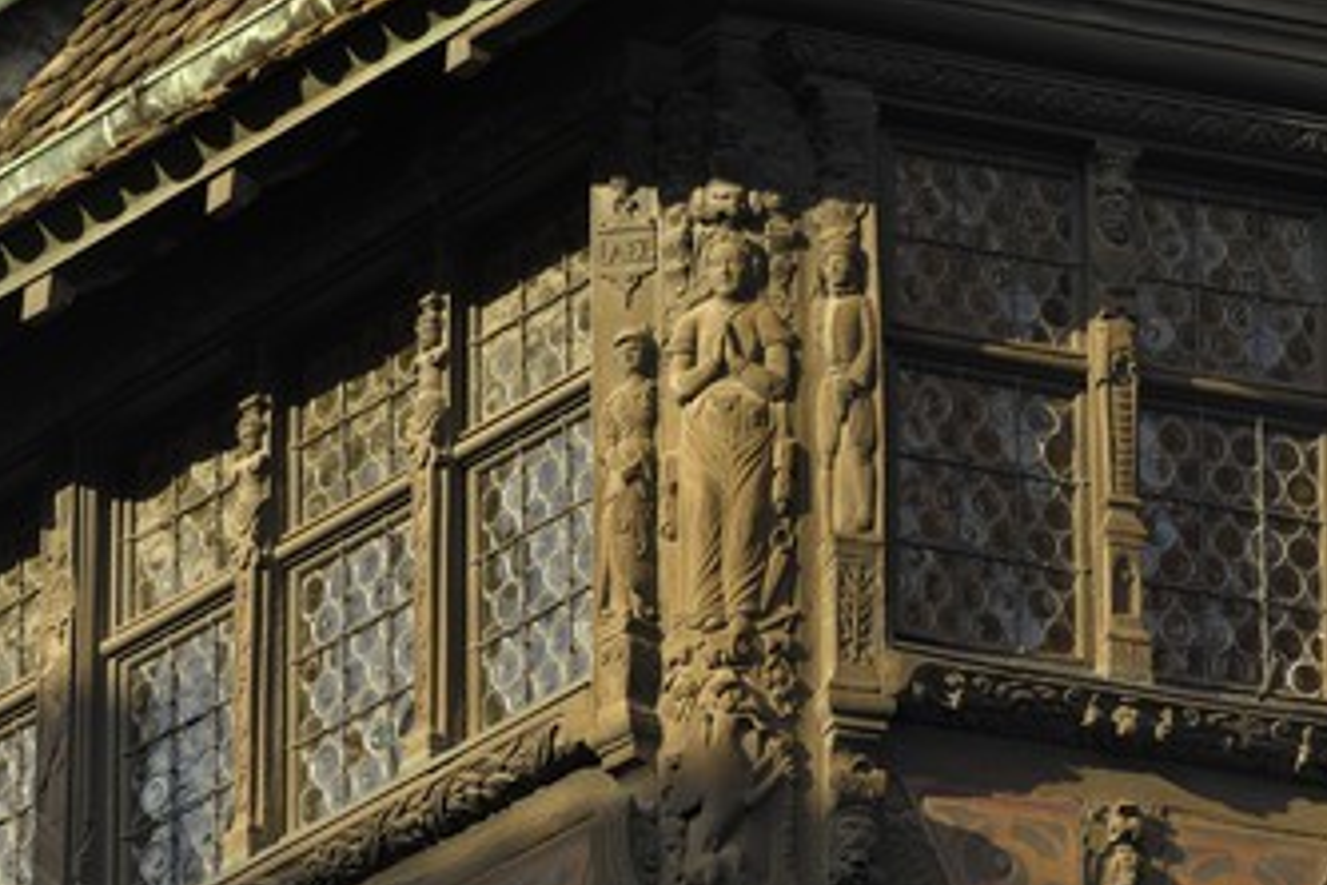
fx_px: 10468
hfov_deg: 7.3
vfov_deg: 4.8
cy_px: 423
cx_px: 787
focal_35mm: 284
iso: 100
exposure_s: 1/160
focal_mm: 150
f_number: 4.8
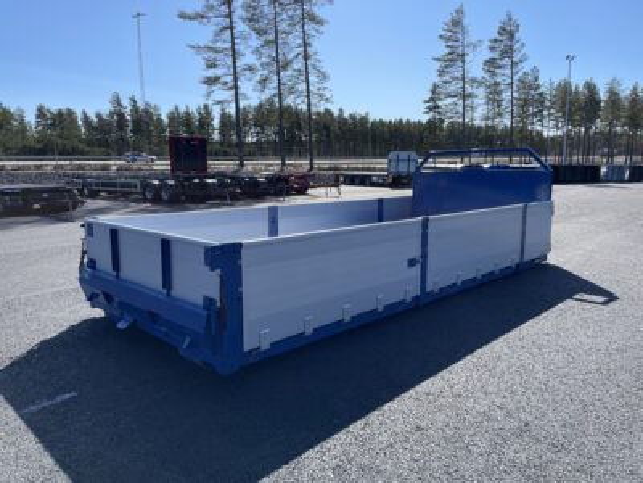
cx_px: 322
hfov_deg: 67.3
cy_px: 242
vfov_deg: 53.1
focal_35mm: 26
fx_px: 483
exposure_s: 1/2747
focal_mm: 4.2
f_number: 1.6
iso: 32
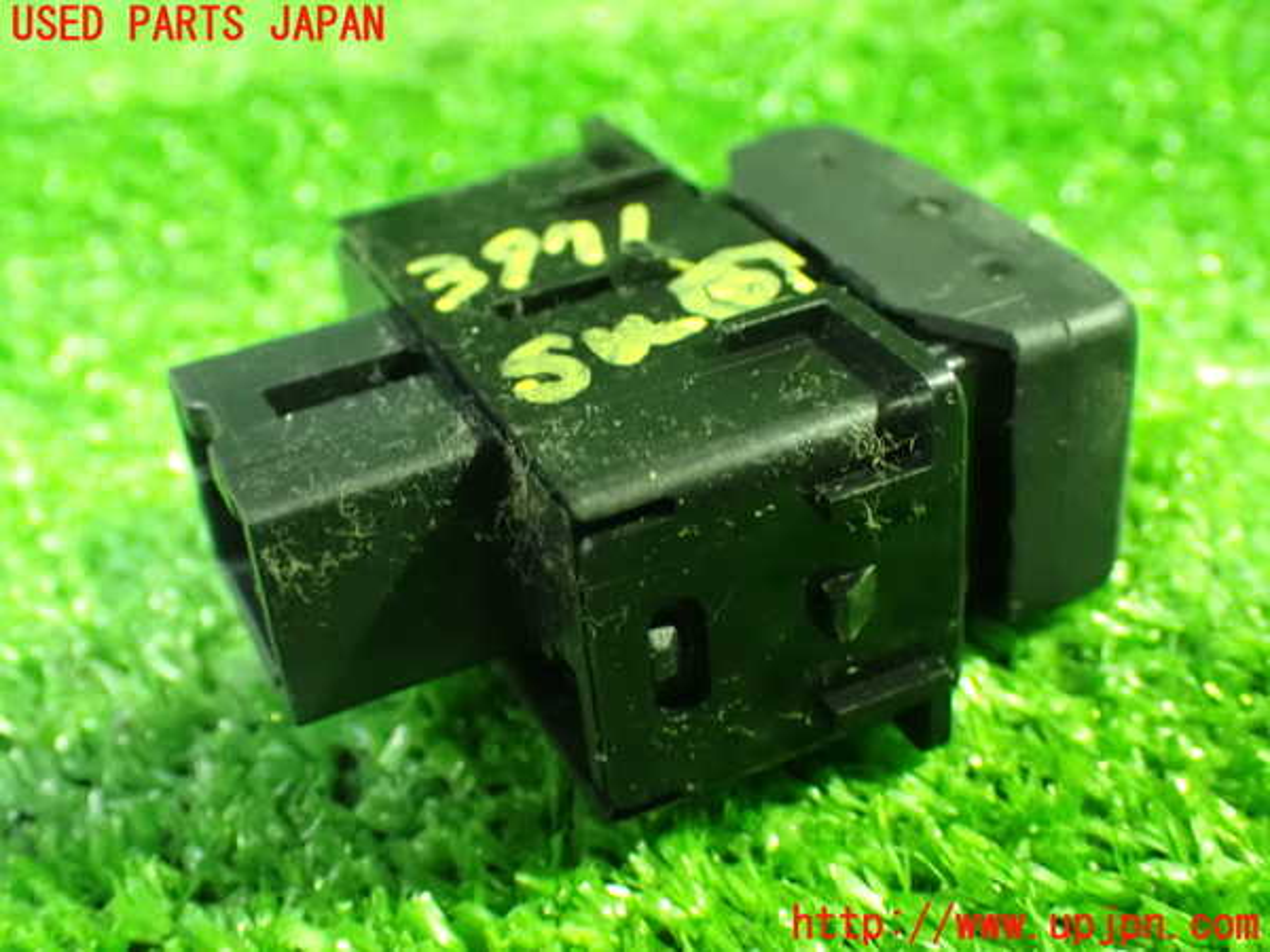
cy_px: 476
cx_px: 635
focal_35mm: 47
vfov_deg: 30.9
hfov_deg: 40.4
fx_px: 1724
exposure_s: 1/13
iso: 1600
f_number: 3.1
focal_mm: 8.4
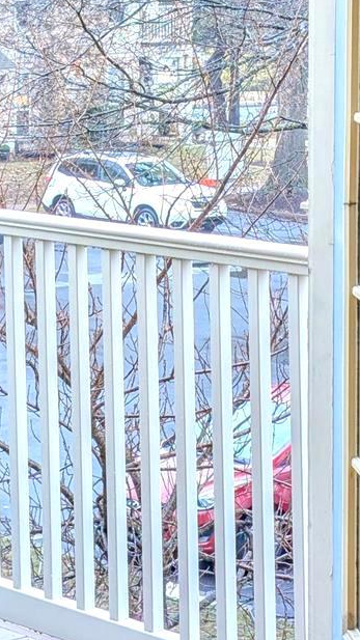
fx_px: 2257
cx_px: 94
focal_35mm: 133
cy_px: 177
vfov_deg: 16.1
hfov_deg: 9.1
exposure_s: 1/58.4
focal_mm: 6.9
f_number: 1.68
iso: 90
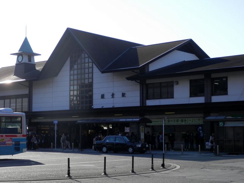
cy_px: 93
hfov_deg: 29.0
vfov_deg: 21.9
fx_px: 472
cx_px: 121
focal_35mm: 67
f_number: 4.4
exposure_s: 1/500
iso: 80
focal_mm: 11.9
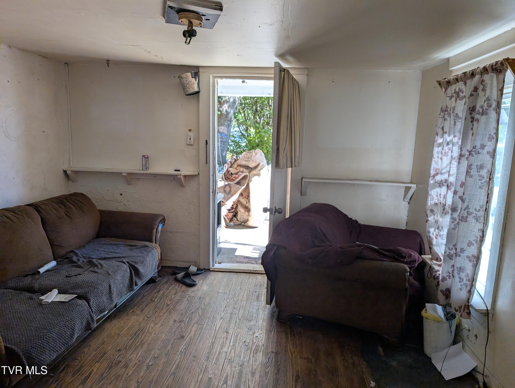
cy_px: 194
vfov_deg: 56.9
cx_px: 258
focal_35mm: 24
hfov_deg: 71.5
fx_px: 358
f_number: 1.68
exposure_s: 1/625
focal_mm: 6.9
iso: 182
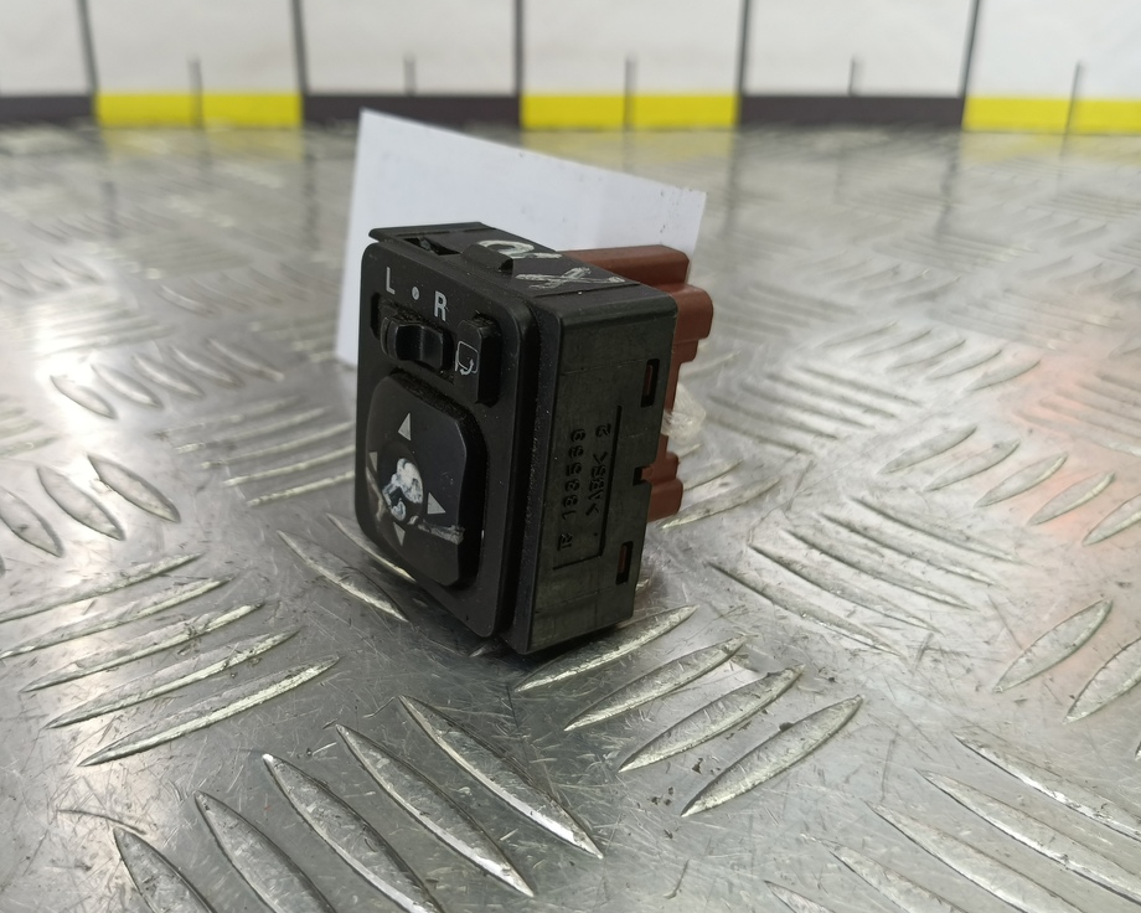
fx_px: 844
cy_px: 439
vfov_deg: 56.8
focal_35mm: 25
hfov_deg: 67.9
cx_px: 516
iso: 102
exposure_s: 1/50
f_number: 1.6
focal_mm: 4.11
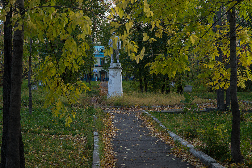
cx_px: 126
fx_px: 595
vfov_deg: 16.1
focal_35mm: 85
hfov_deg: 23.9
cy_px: 84
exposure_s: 1/80
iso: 320
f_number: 11
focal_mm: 85
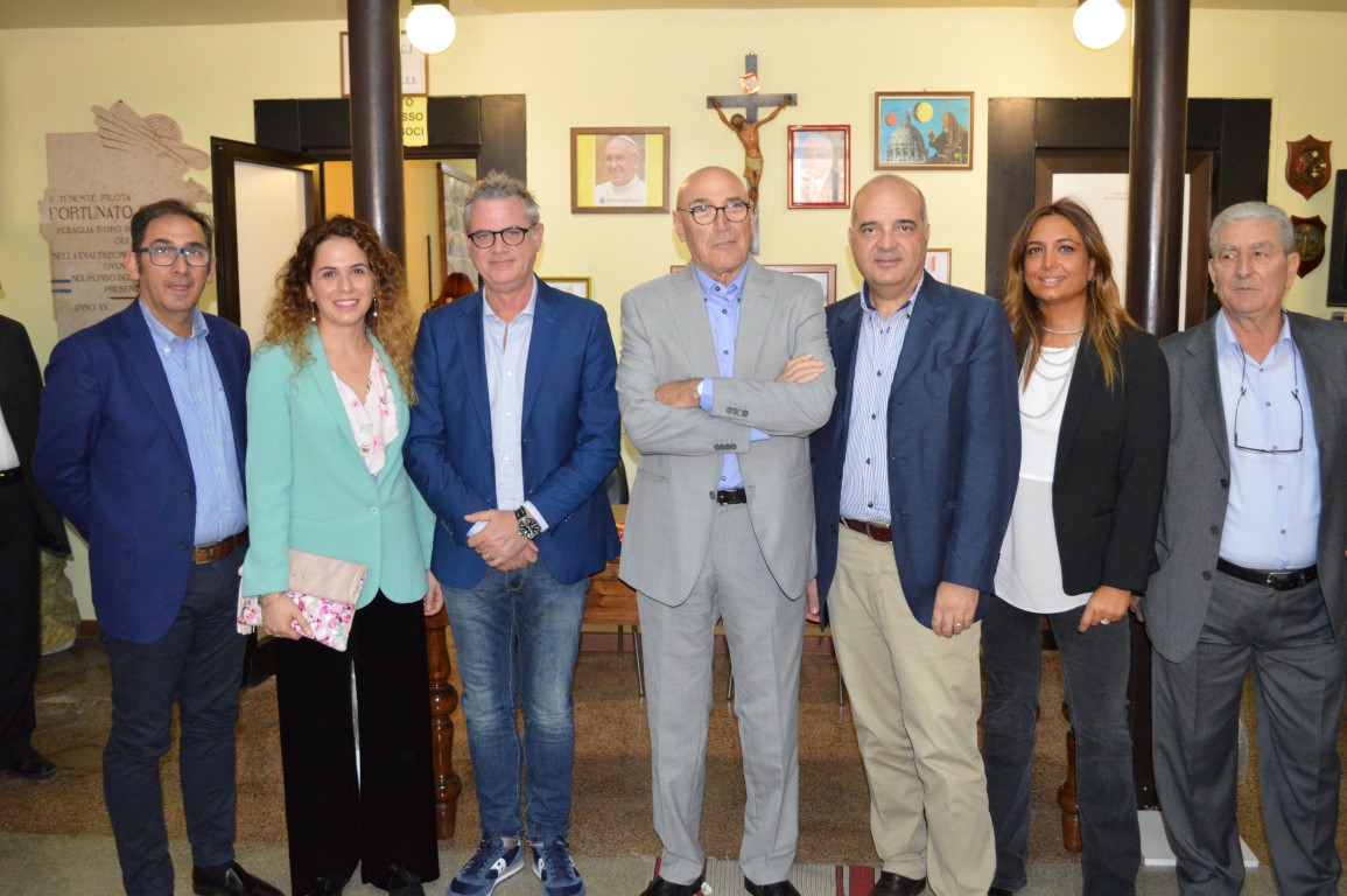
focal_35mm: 33
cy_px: 448
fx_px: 1234
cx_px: 674
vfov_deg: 39.9
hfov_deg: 57.3
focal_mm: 22
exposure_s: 1/60
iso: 2200
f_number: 3.8
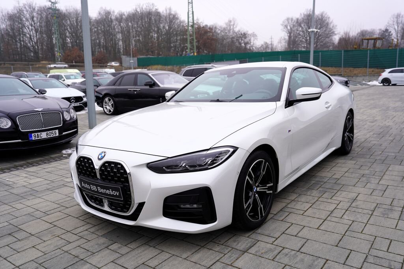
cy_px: 134
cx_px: 202
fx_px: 325
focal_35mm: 29
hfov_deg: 63.7
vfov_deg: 45.0
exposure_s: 1/125
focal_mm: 29
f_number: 4
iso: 100
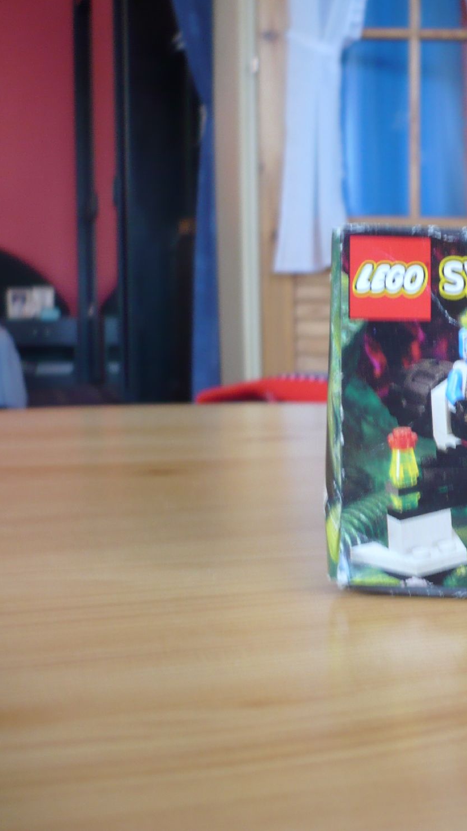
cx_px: 527
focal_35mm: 51
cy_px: 416
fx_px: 1123
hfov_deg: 22.1
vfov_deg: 40.6
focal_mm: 5.8
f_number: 2.8
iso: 100
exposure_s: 1/25
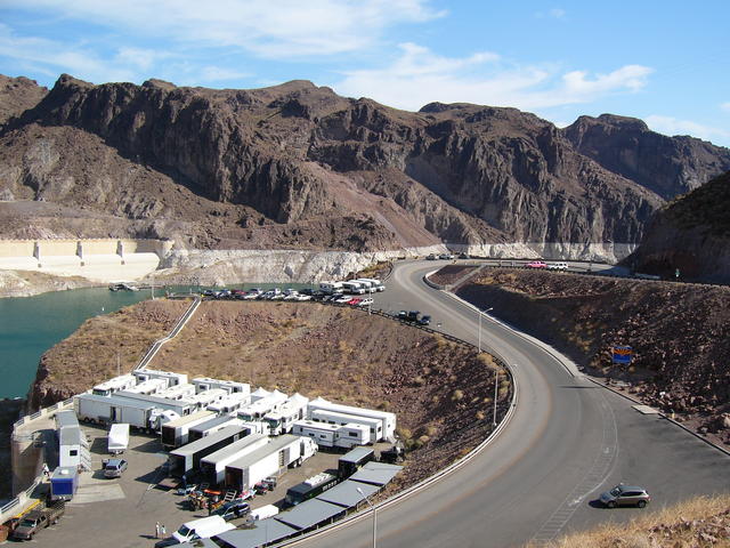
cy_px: 274
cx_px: 365
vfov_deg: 40.7
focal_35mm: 35
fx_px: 738
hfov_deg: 52.6
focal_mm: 5.8
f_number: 8
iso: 50
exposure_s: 1/125
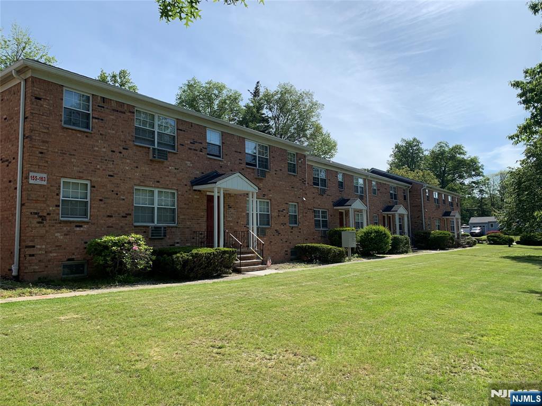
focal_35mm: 26
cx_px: 271
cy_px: 203
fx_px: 407
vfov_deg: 53.1
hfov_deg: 67.3
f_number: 1.8
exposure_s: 1/3086
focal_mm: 4.25
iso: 25
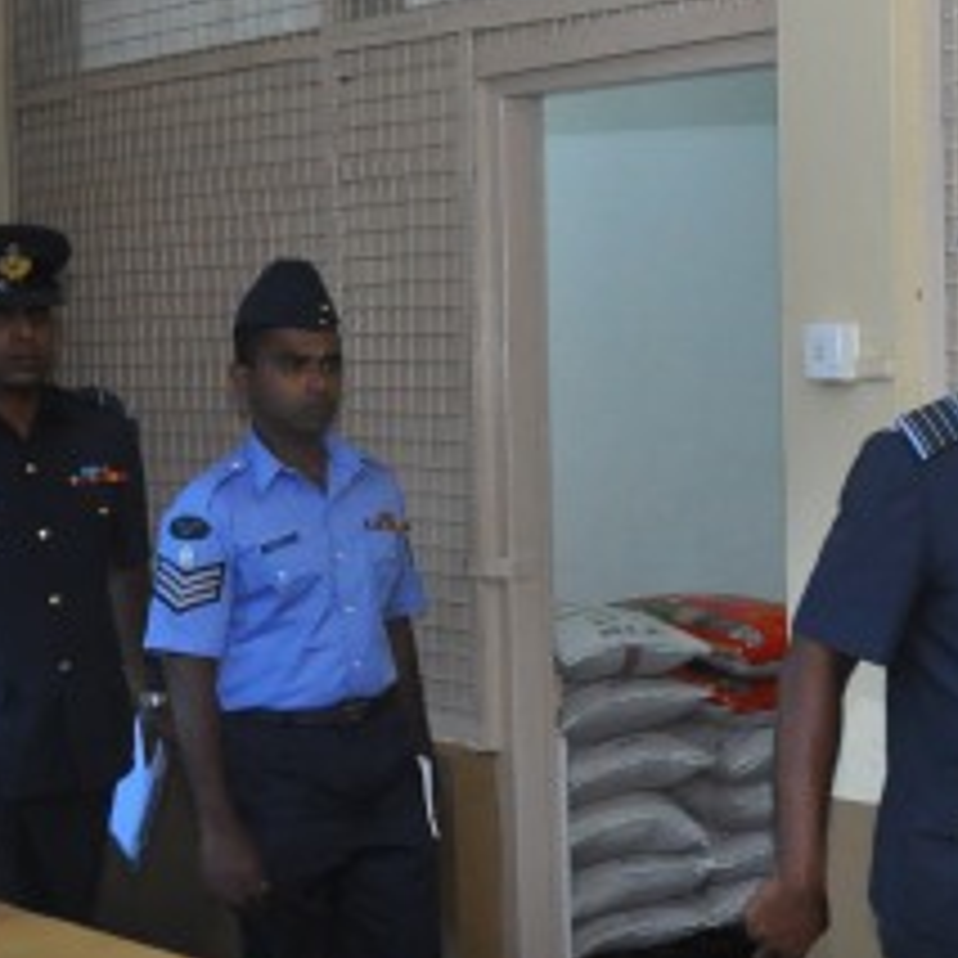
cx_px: 1106
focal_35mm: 79
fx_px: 2474
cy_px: 553
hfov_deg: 20.7
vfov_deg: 21.9
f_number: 6.3
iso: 1250
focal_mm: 22
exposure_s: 1/80
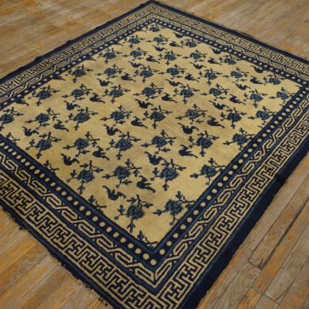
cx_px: 181
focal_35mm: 35
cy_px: 153
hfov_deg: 47.0
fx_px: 353
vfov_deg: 47.2
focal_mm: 18
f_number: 4
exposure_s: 1/60
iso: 500
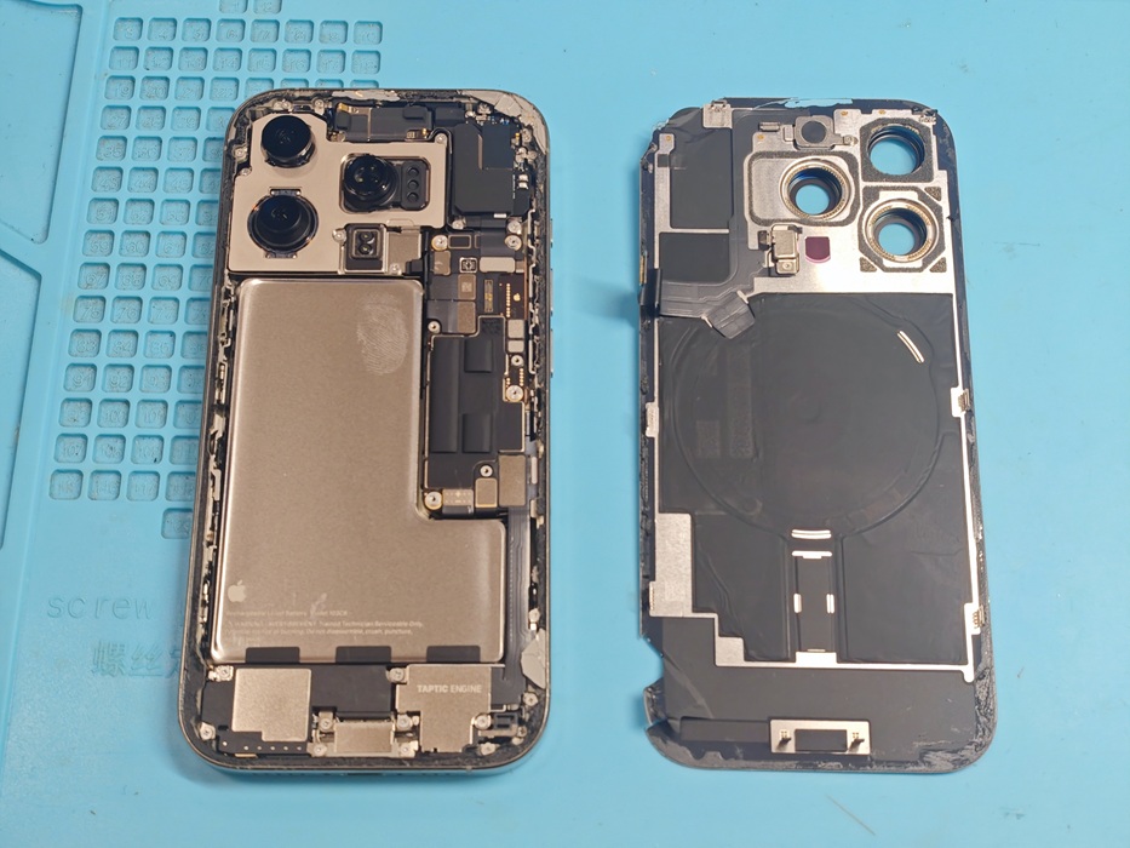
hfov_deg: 41.2
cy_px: 424
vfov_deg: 31.5
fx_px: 1502
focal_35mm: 46
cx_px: 565
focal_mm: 8.72
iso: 250
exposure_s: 1/51.6
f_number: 4
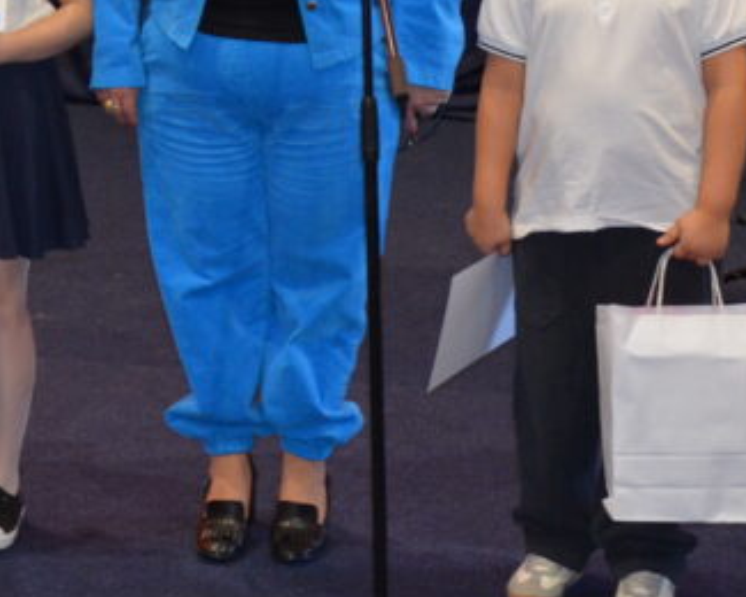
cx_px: -60
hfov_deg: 16.4
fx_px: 2517
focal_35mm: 114
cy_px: -137
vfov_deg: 13.1
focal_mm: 22
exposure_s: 1/60
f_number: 3.8
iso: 800
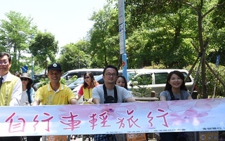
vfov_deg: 18.8
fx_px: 423
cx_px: 9
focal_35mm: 69
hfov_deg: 28.3
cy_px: 98
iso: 800
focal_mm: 34
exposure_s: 1/125
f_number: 16
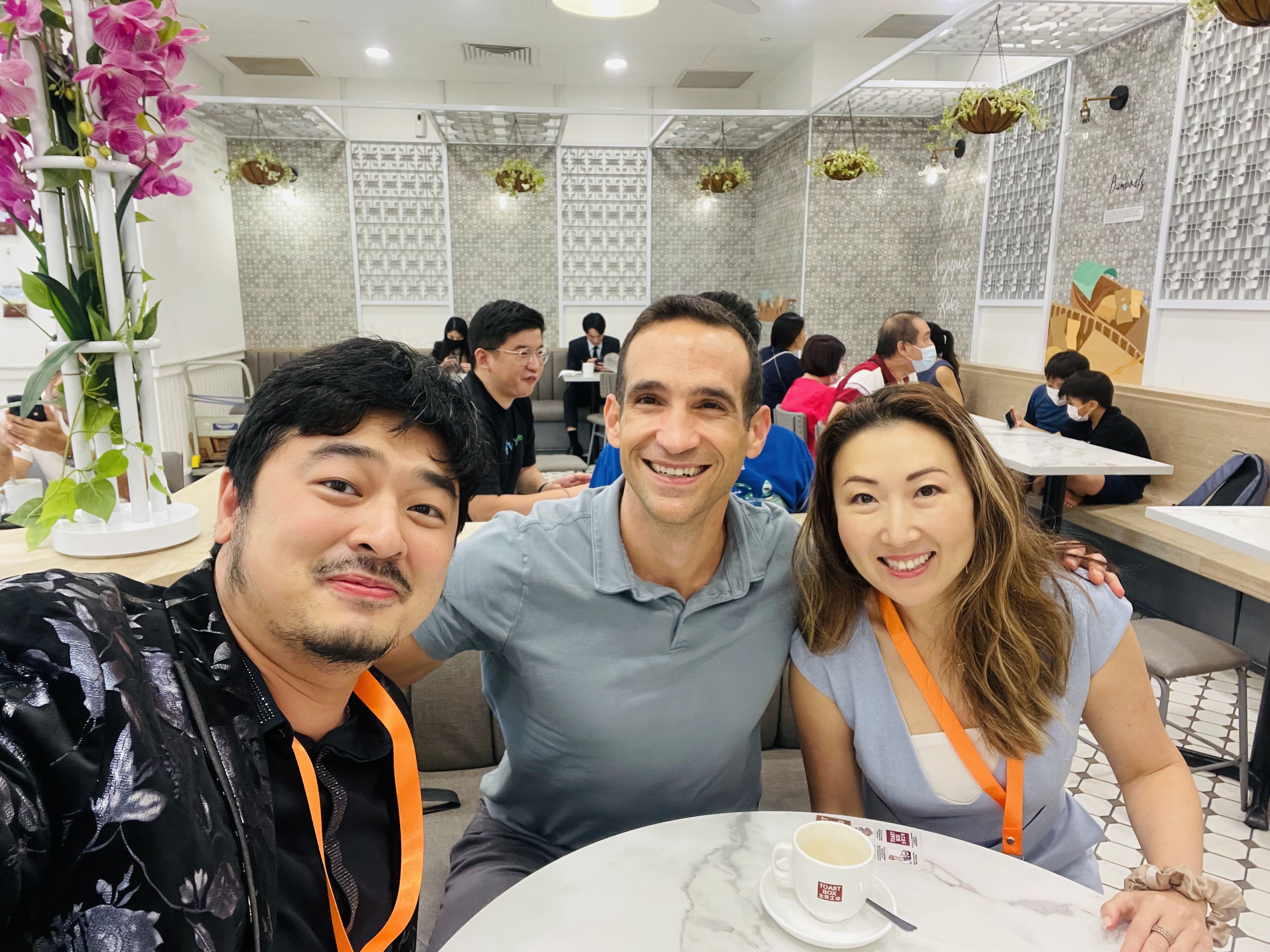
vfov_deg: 58.9
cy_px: 476
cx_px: 635
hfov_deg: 73.9
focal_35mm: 23
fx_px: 844
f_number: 2.2
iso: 200
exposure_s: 1/50
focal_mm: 2.71
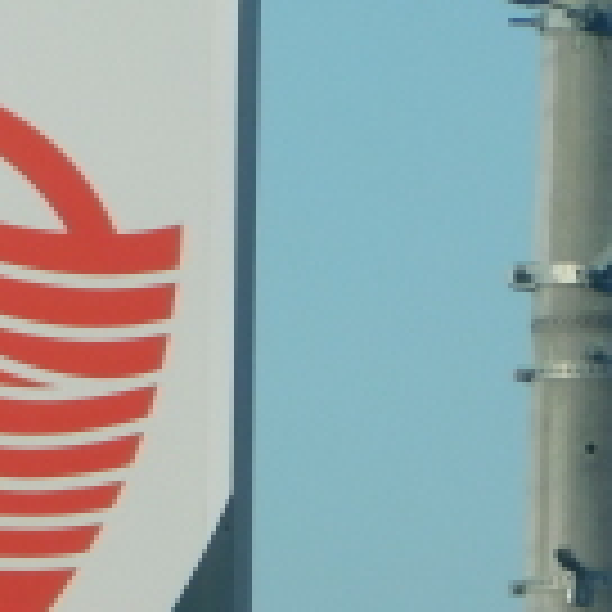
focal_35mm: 1278
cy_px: 385
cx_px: -135
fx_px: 25563
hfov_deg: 1.4
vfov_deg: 1.4
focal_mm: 70
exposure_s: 1/320
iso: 125
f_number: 5.9
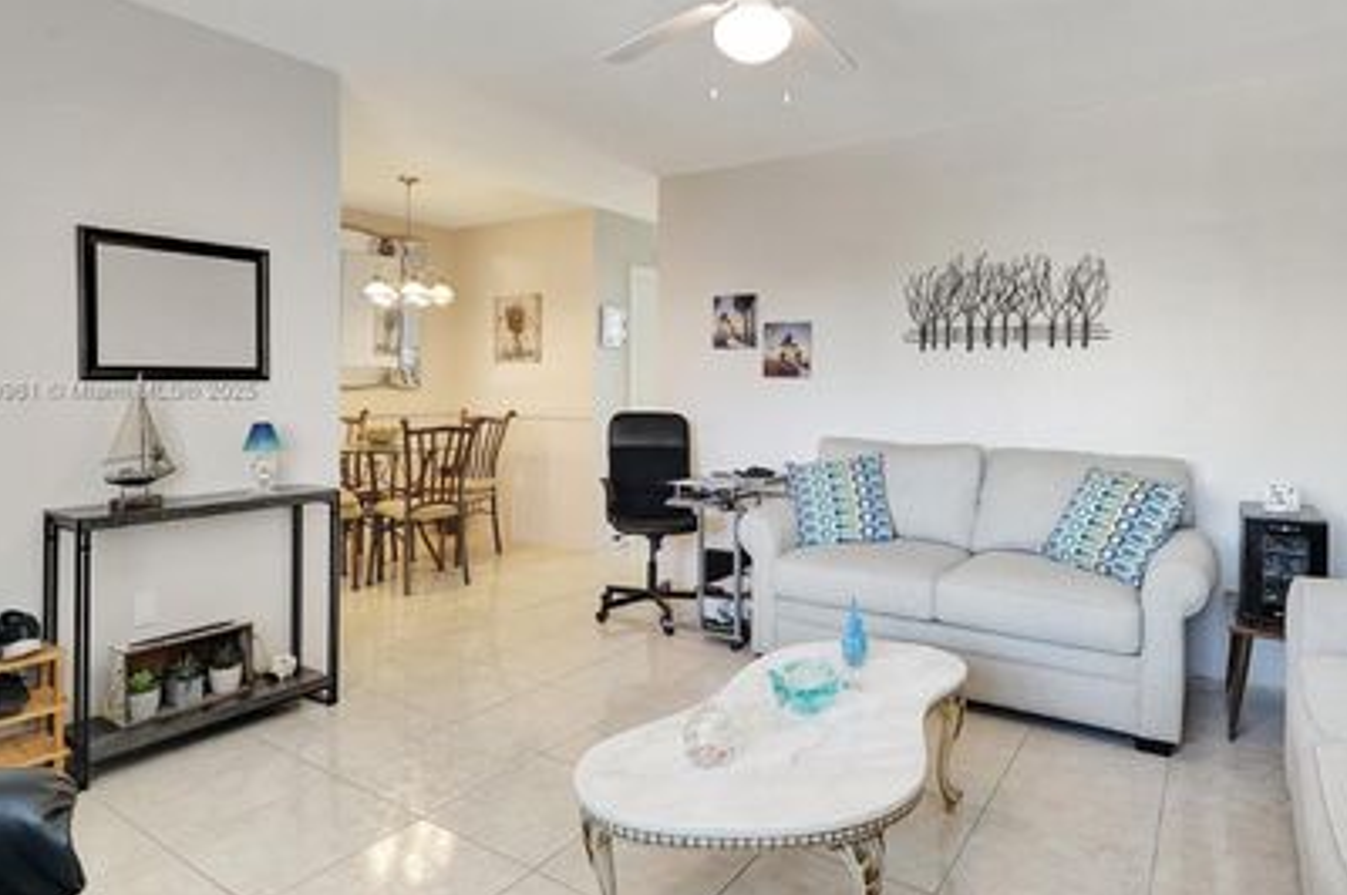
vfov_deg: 61.6
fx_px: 748
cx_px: 761
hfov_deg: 83.6
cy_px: 392
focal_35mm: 20
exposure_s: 1/2
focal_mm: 16
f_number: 13
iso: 640
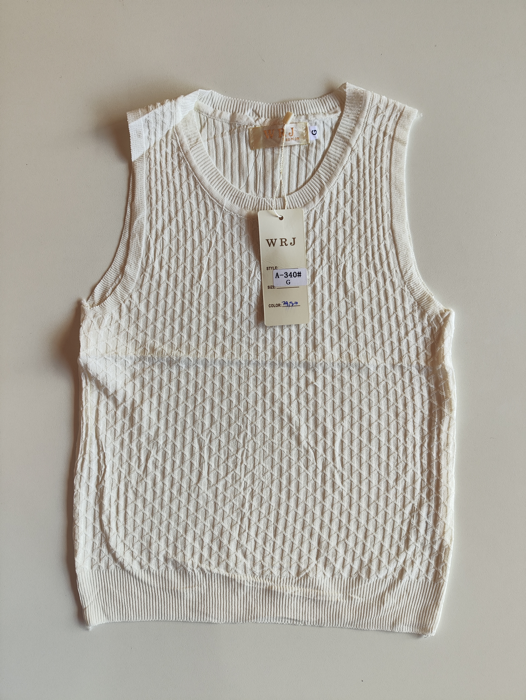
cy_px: 350
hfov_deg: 56.9
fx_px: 486
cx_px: 263
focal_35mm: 24
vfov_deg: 71.6
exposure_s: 1/120
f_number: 1.8
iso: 68
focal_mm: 4.68
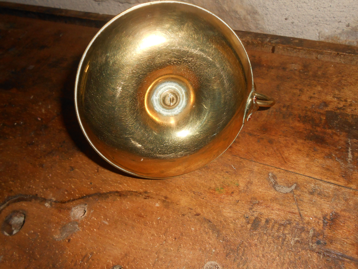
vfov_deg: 46.8
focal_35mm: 30
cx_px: 179
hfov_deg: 60.0
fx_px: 310
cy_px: 134
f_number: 11.9
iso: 200
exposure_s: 1/25
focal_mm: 5.3
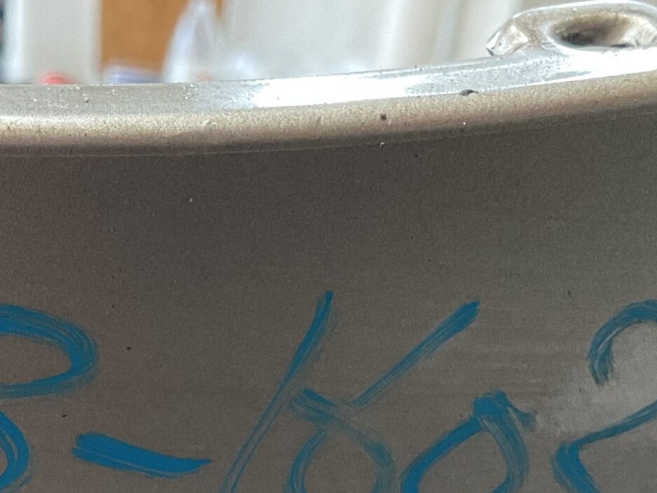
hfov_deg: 24.5
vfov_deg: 17.5
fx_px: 1499
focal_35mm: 79
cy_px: 648
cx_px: 180
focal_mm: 3
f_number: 1.8
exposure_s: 1/50
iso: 50
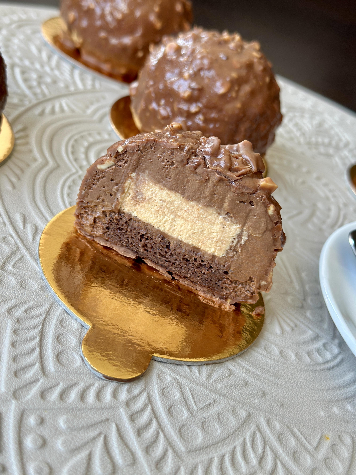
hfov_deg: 30.3
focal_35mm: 48
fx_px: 658
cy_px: 238
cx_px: 178
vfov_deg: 39.7
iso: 100
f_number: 1.78
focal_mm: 6.86
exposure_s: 1/121
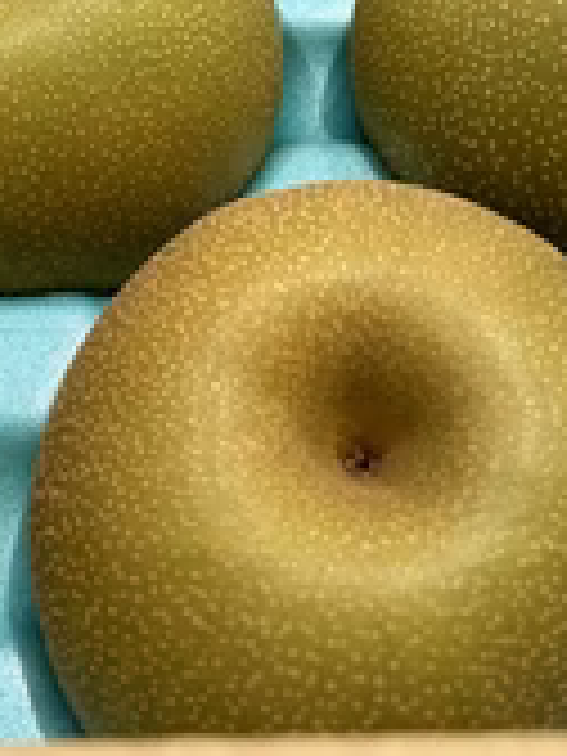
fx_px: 1354
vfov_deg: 30.0
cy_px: 90
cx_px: 266
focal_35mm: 62
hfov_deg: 23.6
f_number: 1.5
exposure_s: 1/62
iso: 125
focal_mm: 5.7
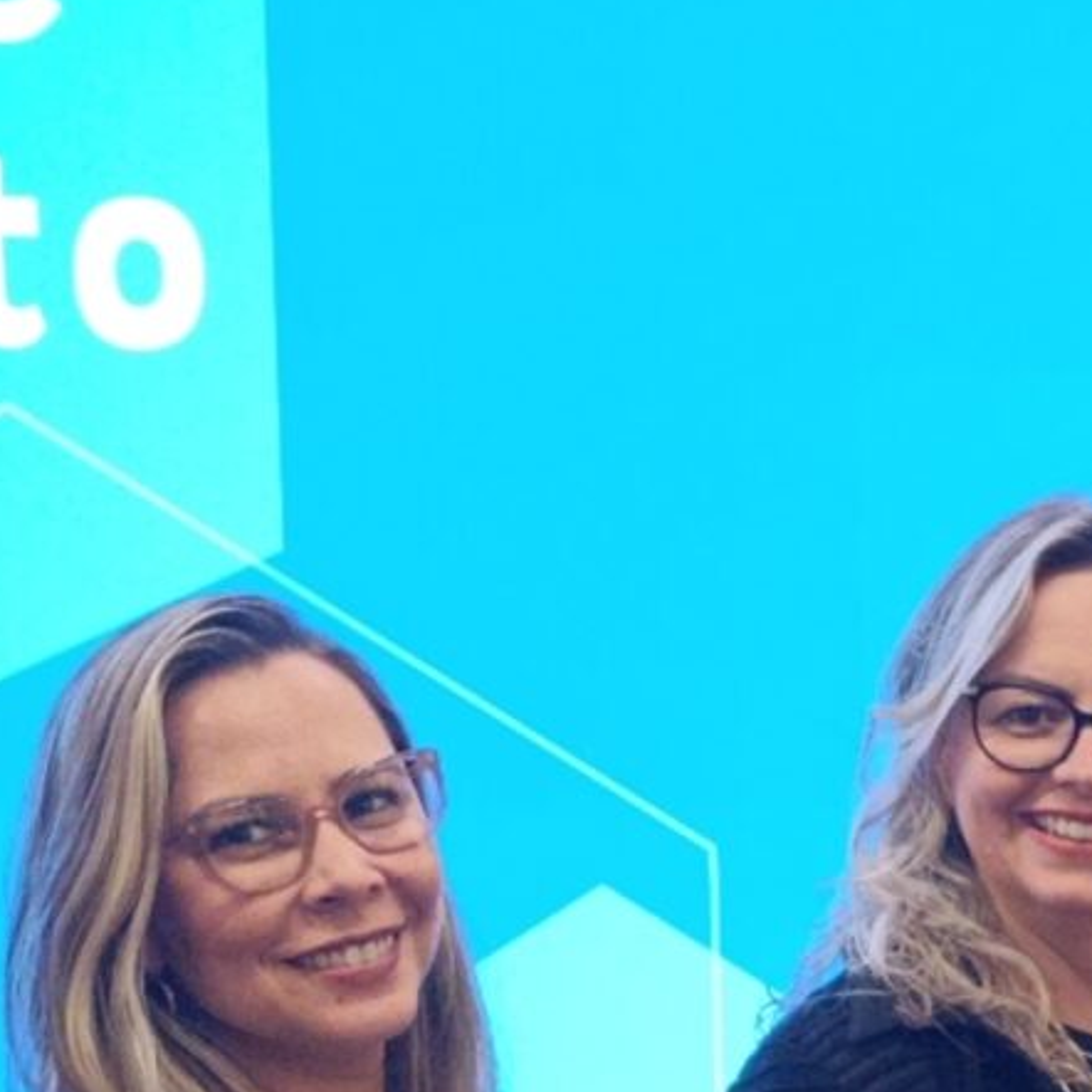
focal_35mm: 118
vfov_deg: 14.4
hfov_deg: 14.0
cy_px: 1203
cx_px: 1564
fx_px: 4211
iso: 1430
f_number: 1.65
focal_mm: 6.11
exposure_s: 1/60
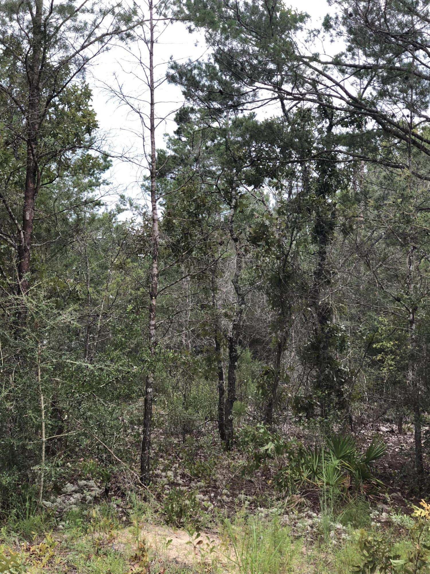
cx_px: 215
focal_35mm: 57
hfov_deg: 25.7
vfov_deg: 33.8
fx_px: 944
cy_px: 287
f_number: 2.8
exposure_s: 1/120
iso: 20
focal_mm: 6.6
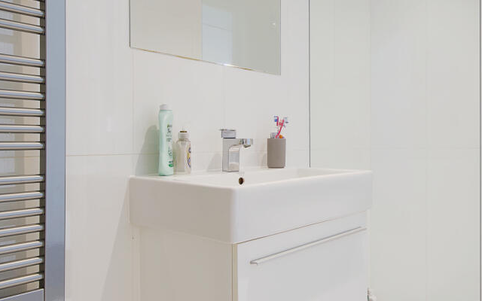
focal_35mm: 31
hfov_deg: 57.9
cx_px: 365
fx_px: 407
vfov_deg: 40.6
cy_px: 143
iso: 100
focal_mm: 13
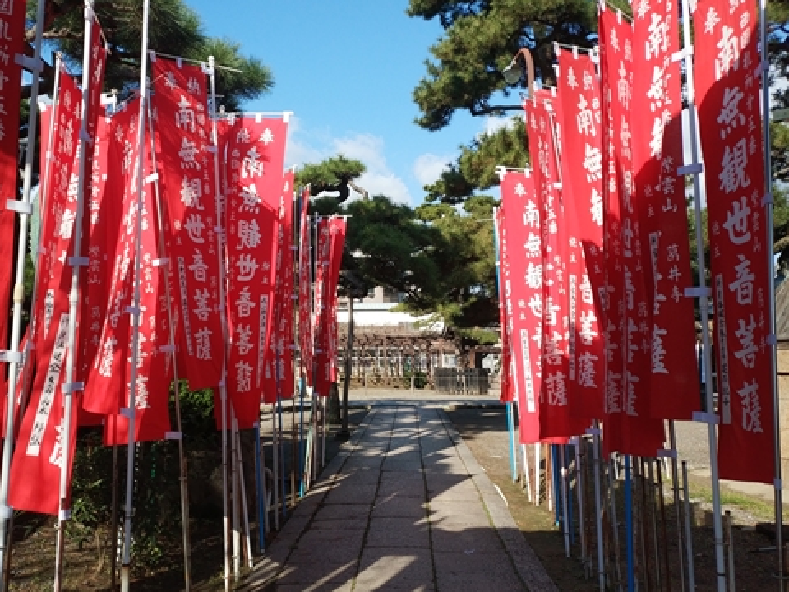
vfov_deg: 36.0
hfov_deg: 46.6
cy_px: 291
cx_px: 319
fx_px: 912
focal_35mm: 40
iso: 116
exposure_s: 1/1110
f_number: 2
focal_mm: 4.5
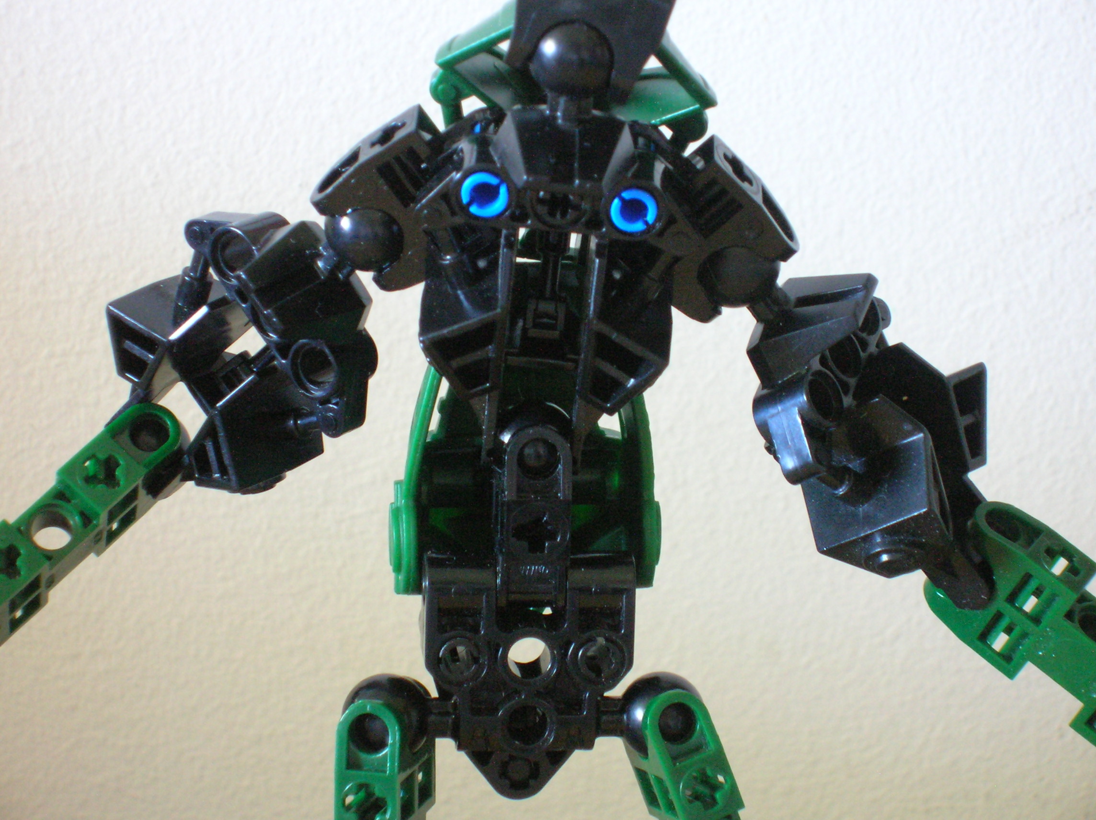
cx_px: 548
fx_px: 3132
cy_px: 410
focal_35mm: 99
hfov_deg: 19.8
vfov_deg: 14.9
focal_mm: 16.4
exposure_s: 1.88
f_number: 4.8
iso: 200
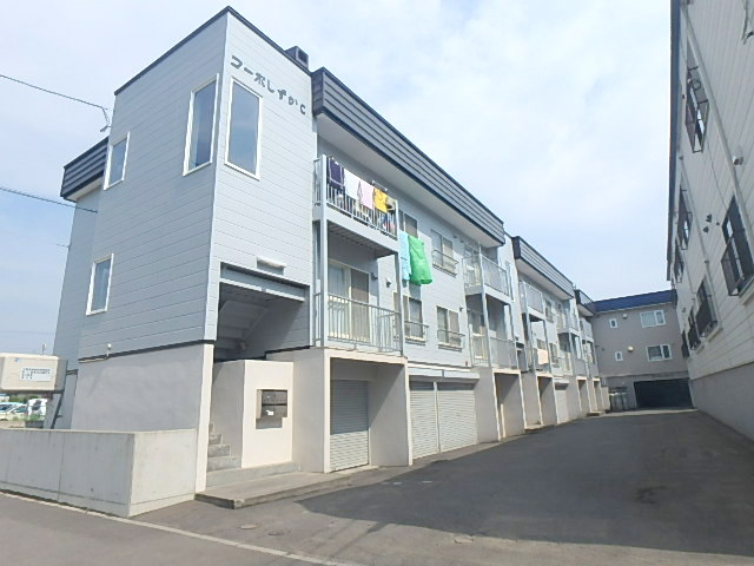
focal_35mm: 21
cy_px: 283
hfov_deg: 79.0
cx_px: 377
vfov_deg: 63.4
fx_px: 457
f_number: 6
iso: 125
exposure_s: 1/640
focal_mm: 3.7
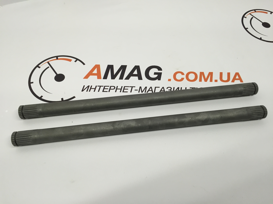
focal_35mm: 29
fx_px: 229
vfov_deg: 48.2
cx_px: 136
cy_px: 102
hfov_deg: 61.7
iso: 40
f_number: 2.2
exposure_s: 1/30
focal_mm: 4.15
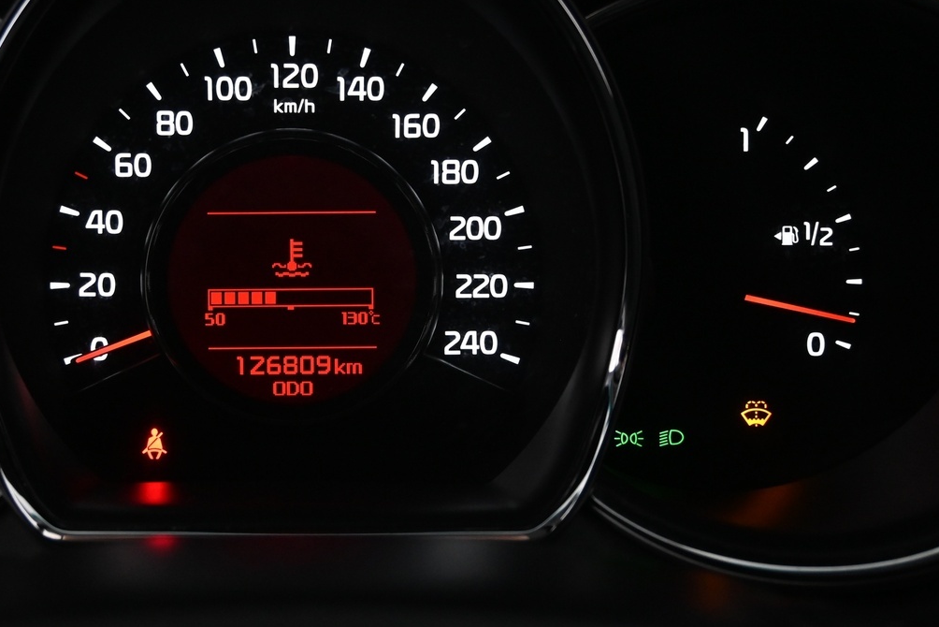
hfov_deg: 38.5
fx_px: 1326
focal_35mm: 51
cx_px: 298
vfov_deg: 26.6
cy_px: 259
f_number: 4
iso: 1600
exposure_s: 1/30
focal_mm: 21
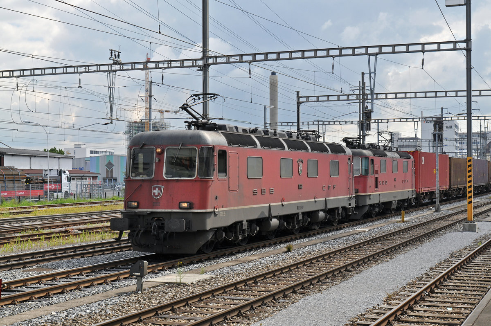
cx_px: 246
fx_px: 776
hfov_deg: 35.1
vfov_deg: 23.7
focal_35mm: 57
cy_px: 163
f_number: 5
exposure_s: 1/1000
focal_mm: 38
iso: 250
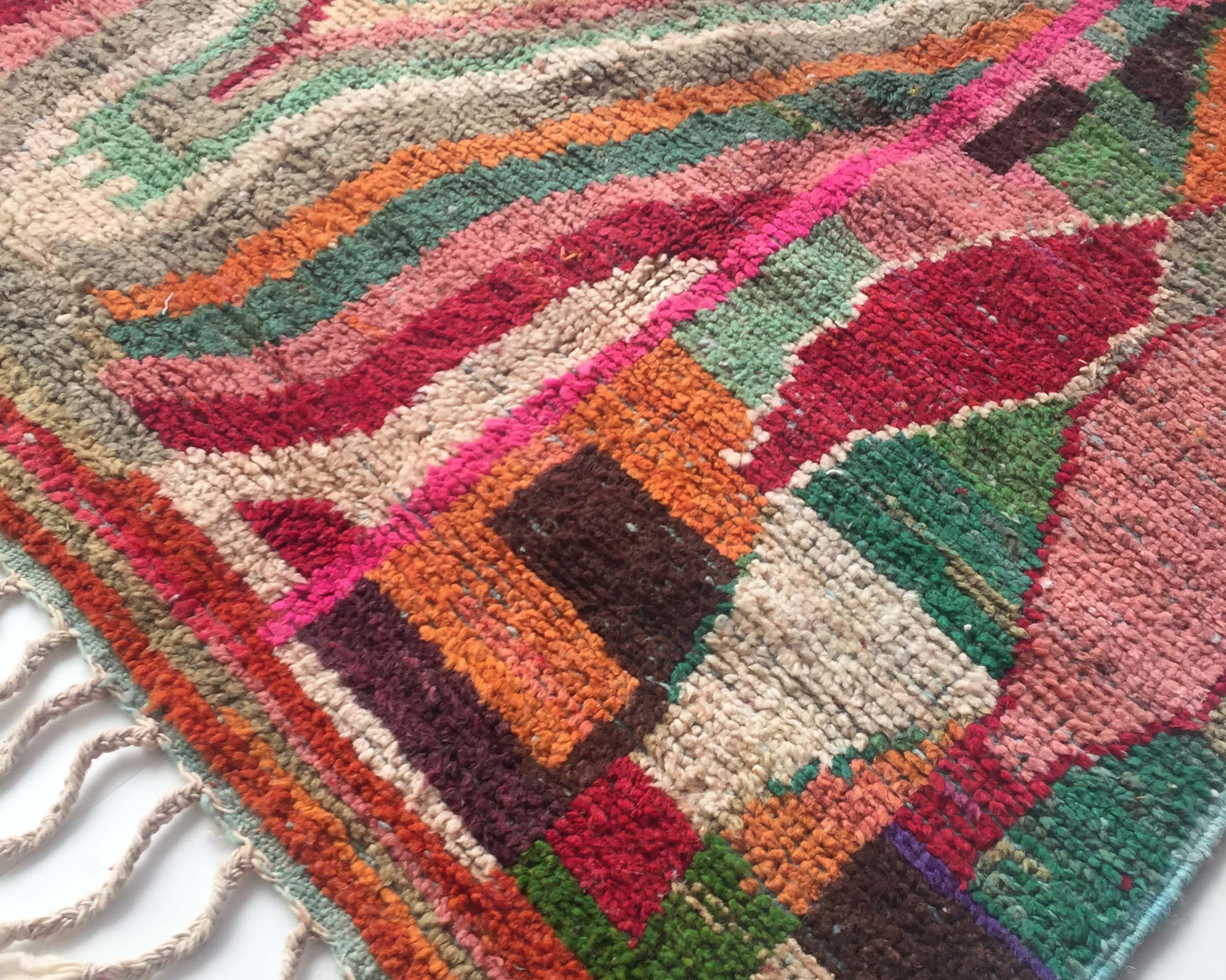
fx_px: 1379
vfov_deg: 39.1
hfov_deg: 47.9
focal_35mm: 38
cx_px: 611
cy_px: 538
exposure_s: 1/50
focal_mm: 4.15
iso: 32
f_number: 2.2
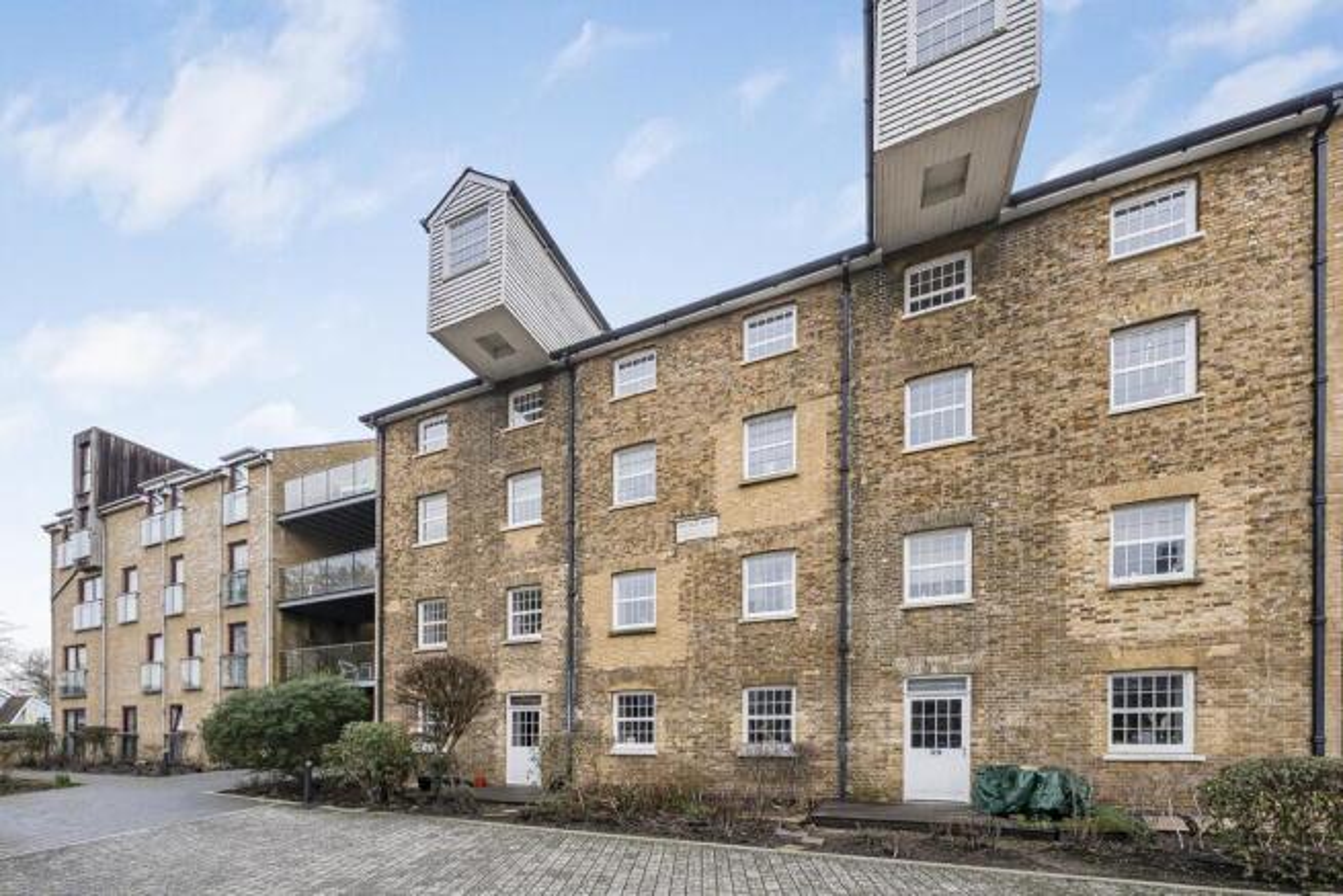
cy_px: 448
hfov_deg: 112.6
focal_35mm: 12
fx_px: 448
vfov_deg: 90.0
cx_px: 672
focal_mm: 12
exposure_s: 1/80
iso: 320
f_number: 9
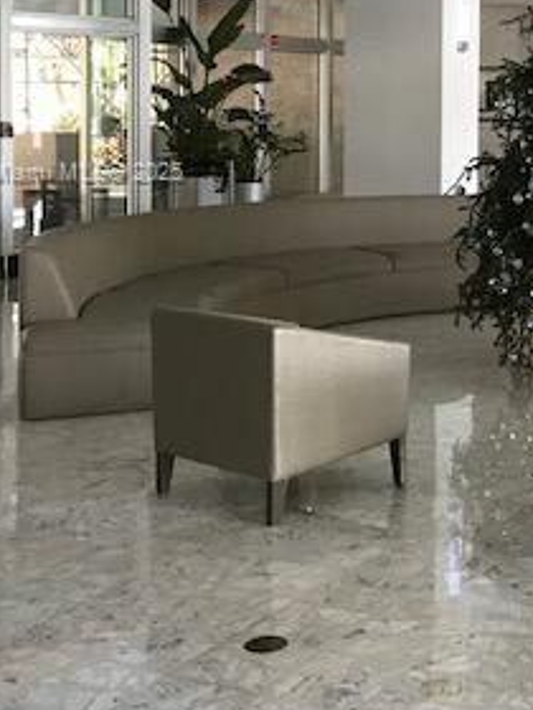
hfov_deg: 21.3
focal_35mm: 64
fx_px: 1314
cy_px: 175
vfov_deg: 29.8
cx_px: 645
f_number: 1.8
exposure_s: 1/30
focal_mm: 3.99
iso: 25
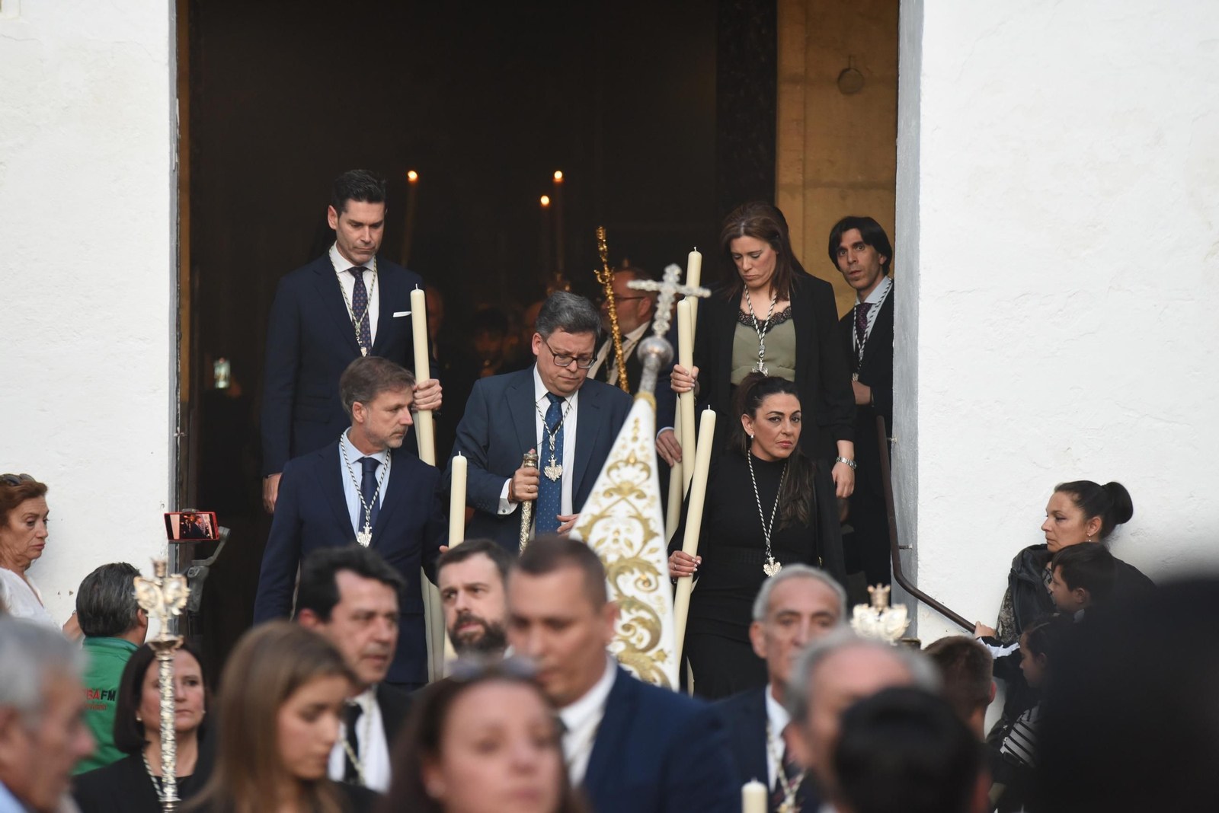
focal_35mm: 185
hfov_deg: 11.1
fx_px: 6266
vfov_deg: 7.4
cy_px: 406
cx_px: 610
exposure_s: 1/200
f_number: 3.5
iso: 2000
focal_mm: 185
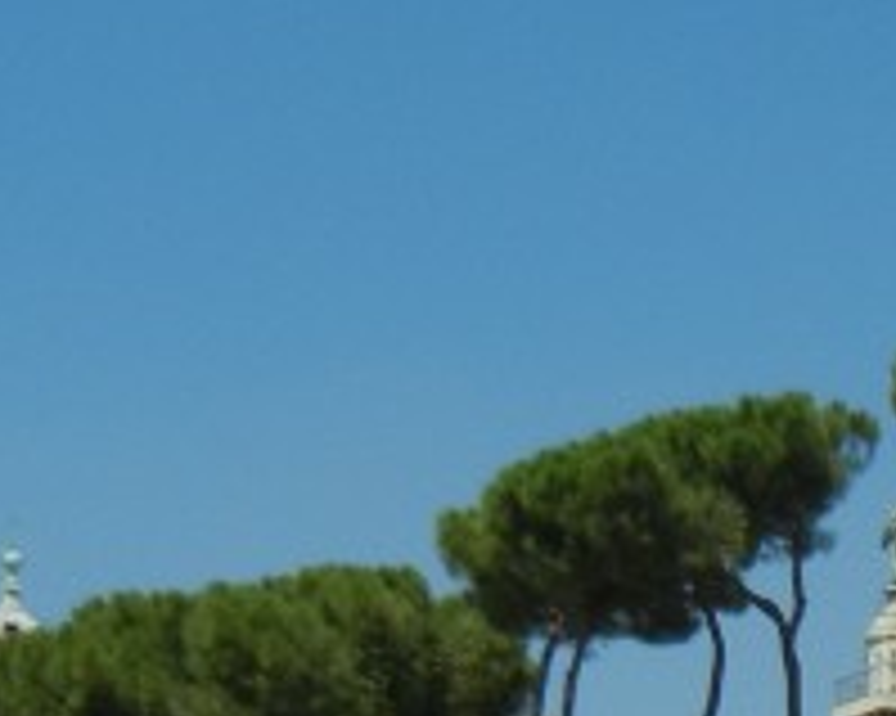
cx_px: 1189
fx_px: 4002
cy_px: 896
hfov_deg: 12.4
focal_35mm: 151
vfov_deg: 10.0
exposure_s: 1/607
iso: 160
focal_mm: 5.4
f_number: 7
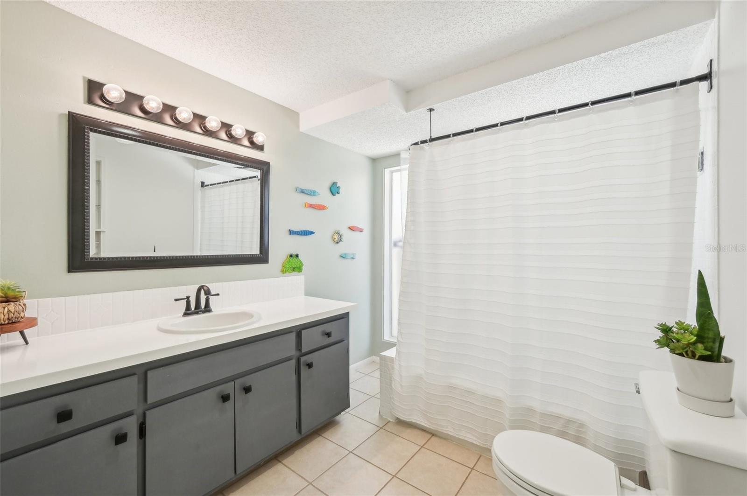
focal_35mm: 14
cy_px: 248
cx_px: 374
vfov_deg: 81.1
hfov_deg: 104.3
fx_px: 290
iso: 400
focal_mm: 14
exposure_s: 1/125
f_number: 8
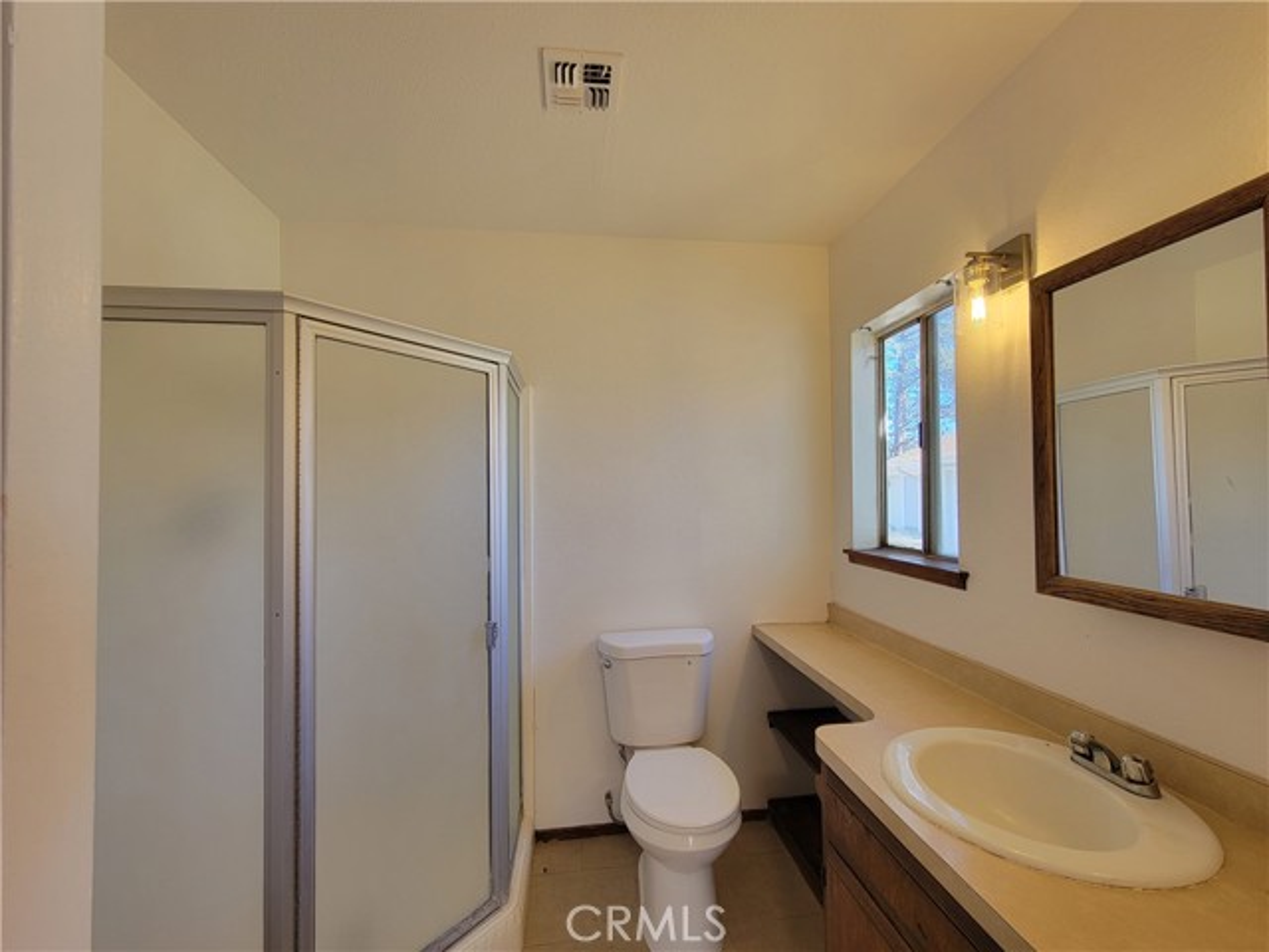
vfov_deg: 89.9
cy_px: 476
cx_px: 634
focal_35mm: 13
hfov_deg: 106.2
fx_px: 477
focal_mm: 2.2
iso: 64
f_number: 2.2
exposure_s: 1/60
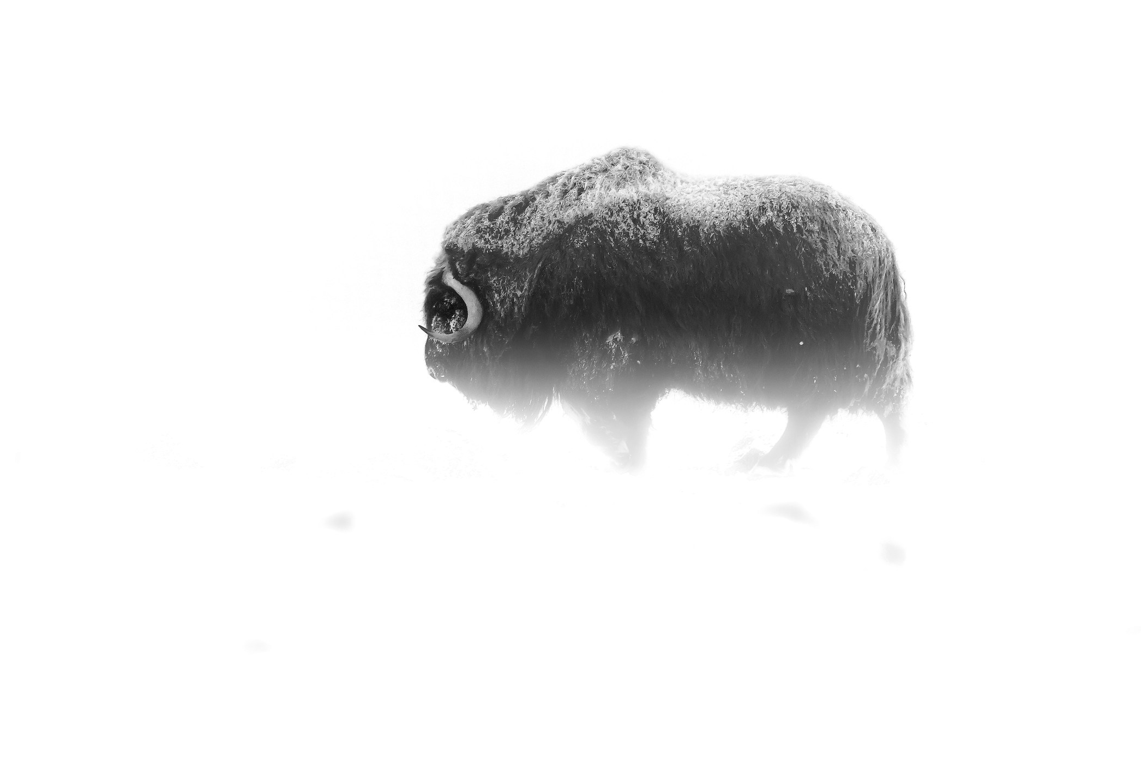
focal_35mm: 459
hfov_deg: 4.5
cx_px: 567
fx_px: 14548
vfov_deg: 3.0
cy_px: 431
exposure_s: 1/500
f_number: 5.6
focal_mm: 400
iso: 1600
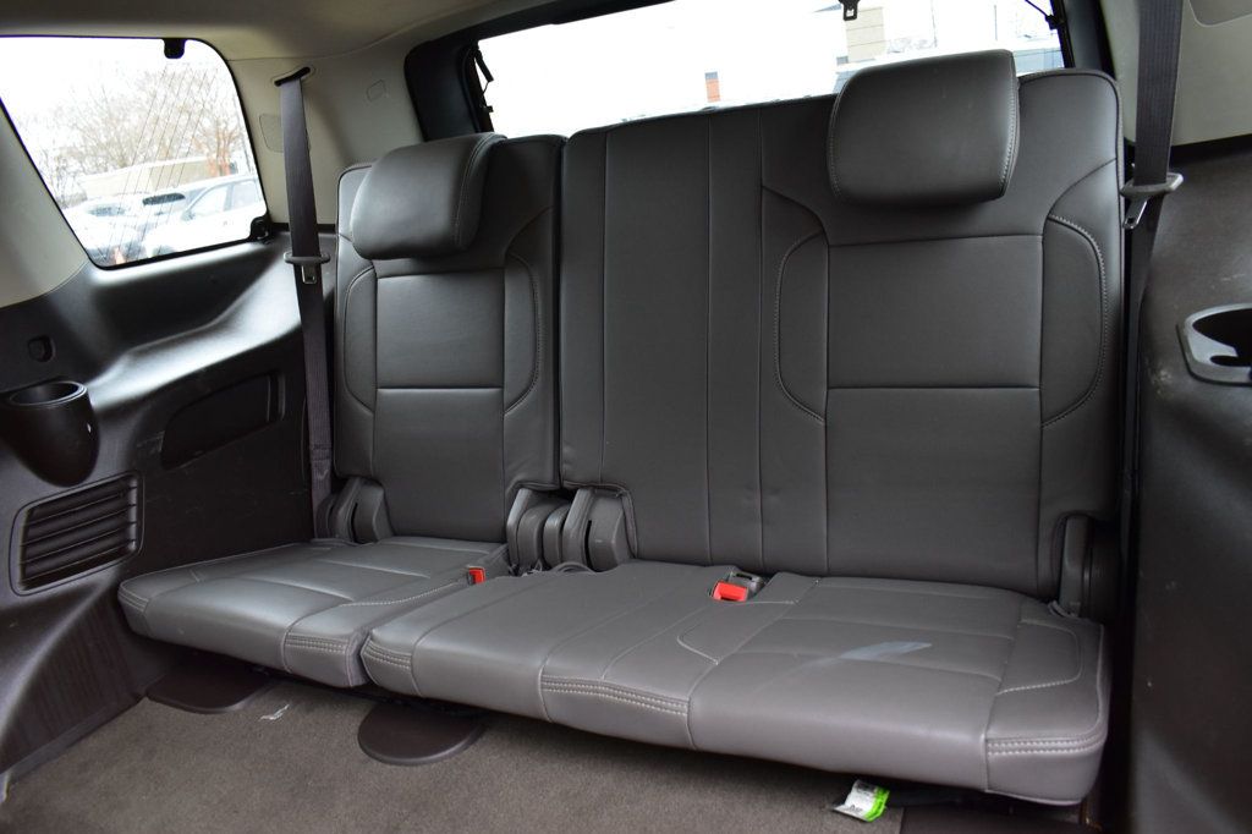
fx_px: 939
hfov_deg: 67.4
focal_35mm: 27
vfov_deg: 47.9
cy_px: 417
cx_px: 626
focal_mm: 18
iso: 1000
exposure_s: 1/15
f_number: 6.3
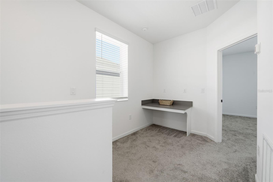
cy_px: 91
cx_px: 136
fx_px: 106
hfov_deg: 104.3
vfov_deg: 81.2
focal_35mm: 14
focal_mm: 14
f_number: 8
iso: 125
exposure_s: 1/50
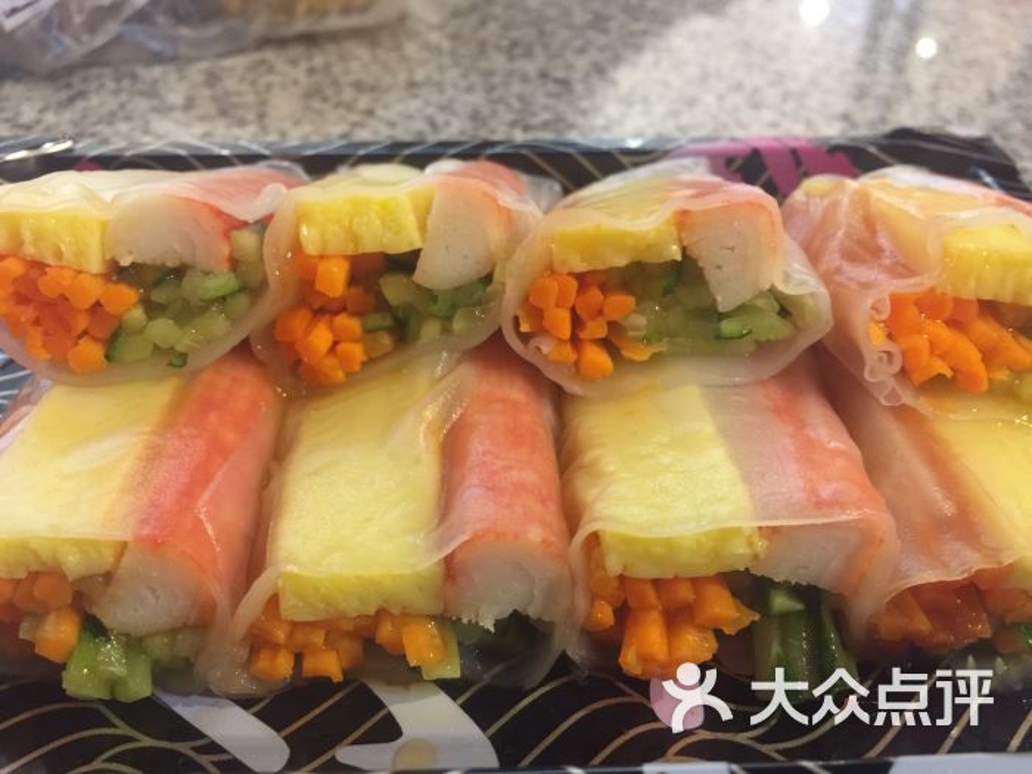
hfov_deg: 61.7
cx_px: 516
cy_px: 387
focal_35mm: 29
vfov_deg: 48.2
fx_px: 865
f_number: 2.2
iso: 100
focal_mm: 4.15
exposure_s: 1/10
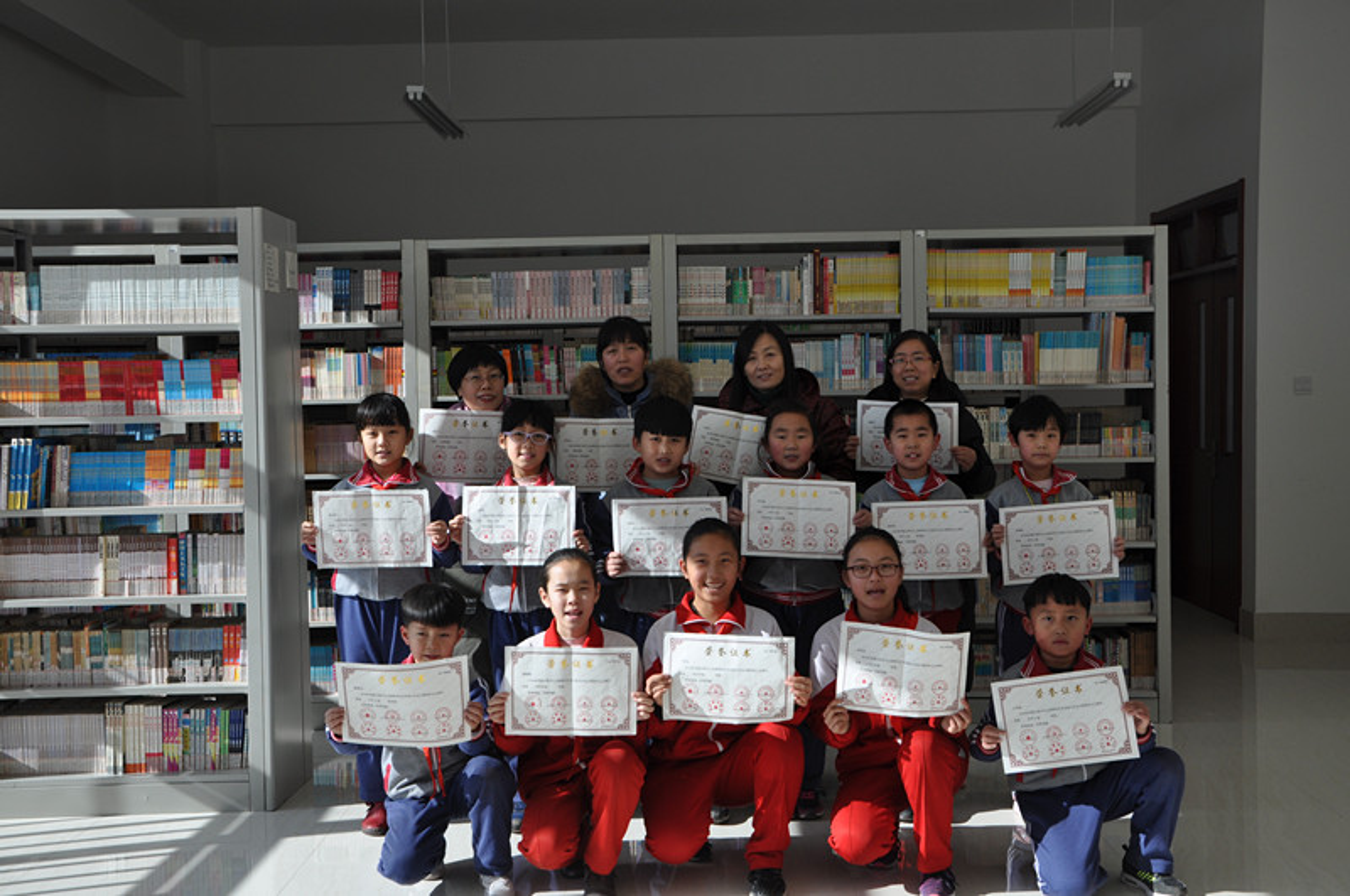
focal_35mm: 39
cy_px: 448
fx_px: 1460
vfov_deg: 34.1
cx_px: 675
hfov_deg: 49.6
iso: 200
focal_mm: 26
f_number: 7.1
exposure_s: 1/160
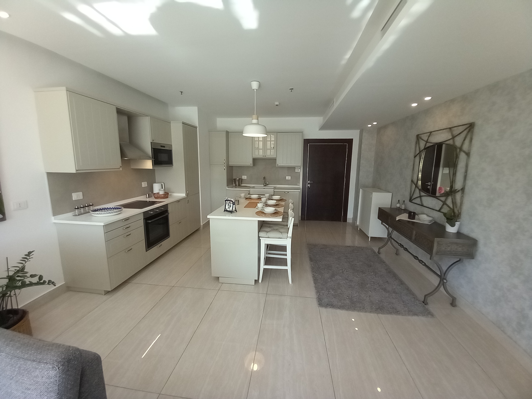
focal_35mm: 13
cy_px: 200
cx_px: 266
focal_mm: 1.13
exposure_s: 1/120
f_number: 2.2
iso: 100
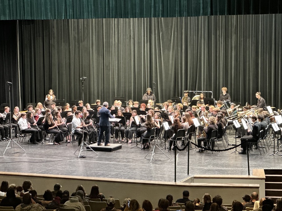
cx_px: 132
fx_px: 766
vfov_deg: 15.7
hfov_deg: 20.9
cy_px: 126
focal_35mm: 94
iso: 640
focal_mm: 9
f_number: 2.8
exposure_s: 1/15
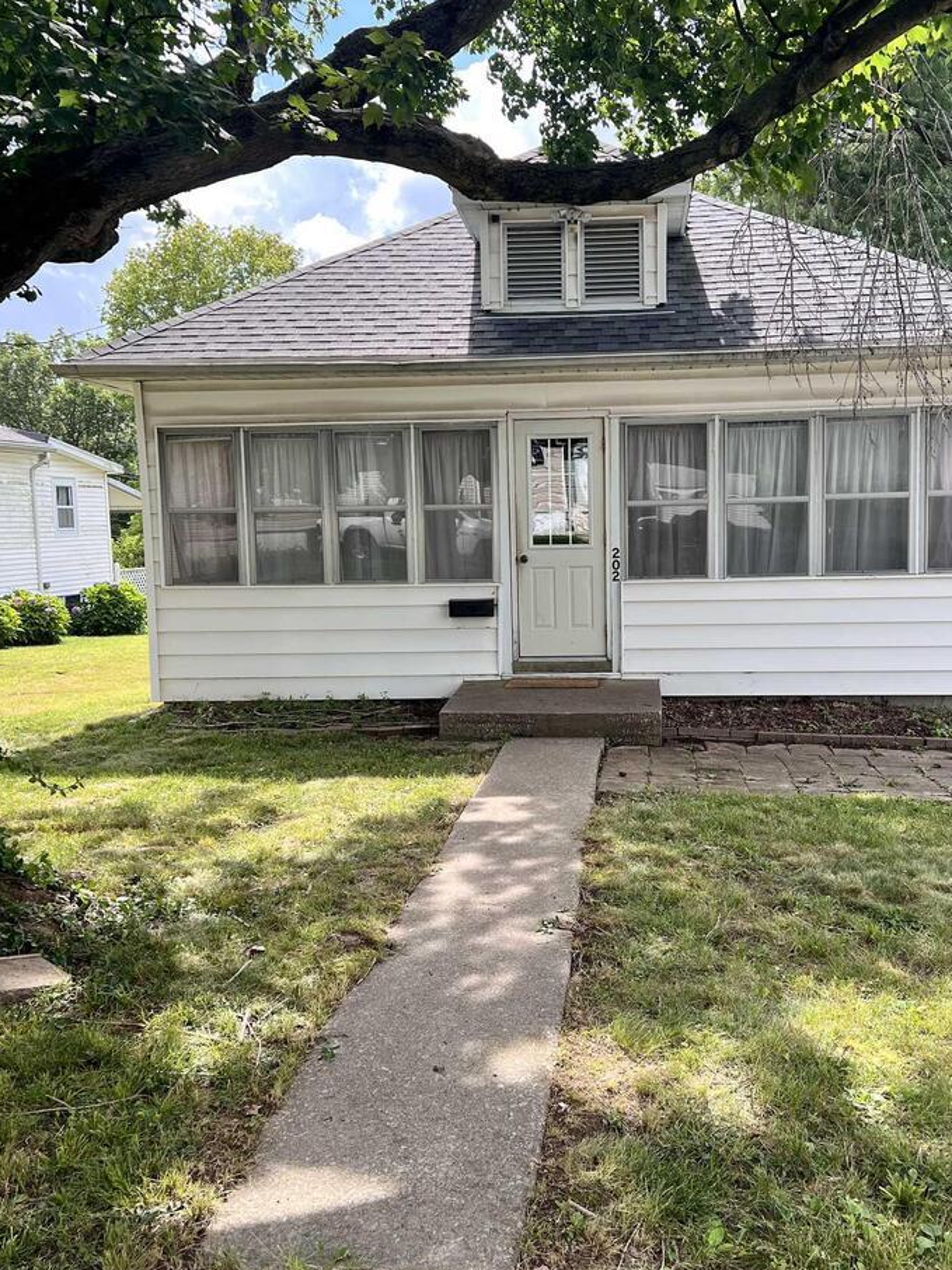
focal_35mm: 31
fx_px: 1137
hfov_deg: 45.3
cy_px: 643
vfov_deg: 58.4
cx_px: 555
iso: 50
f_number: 1.5
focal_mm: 5.7
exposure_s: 1/840
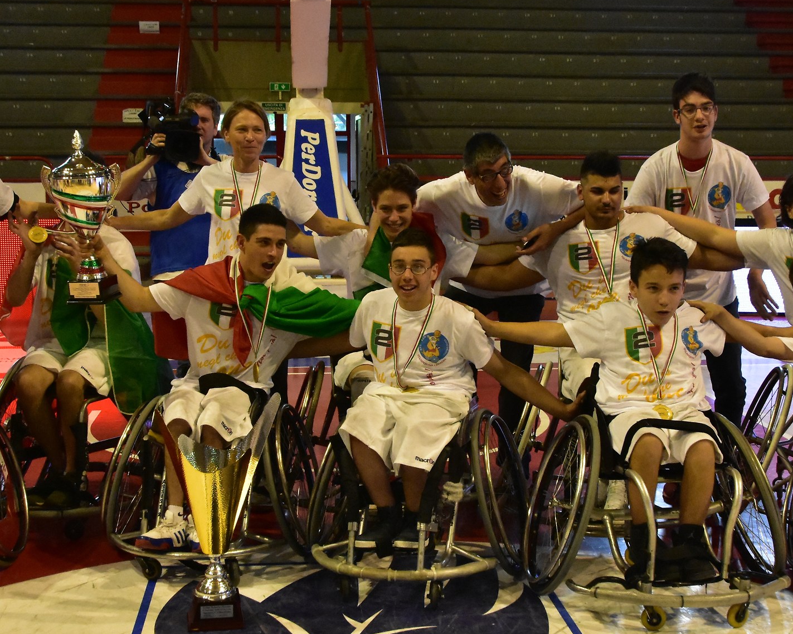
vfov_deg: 26.6
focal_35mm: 57
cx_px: 428
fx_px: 1338
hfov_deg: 33.0
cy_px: 367
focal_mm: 24
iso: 6400
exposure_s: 1/125
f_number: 9
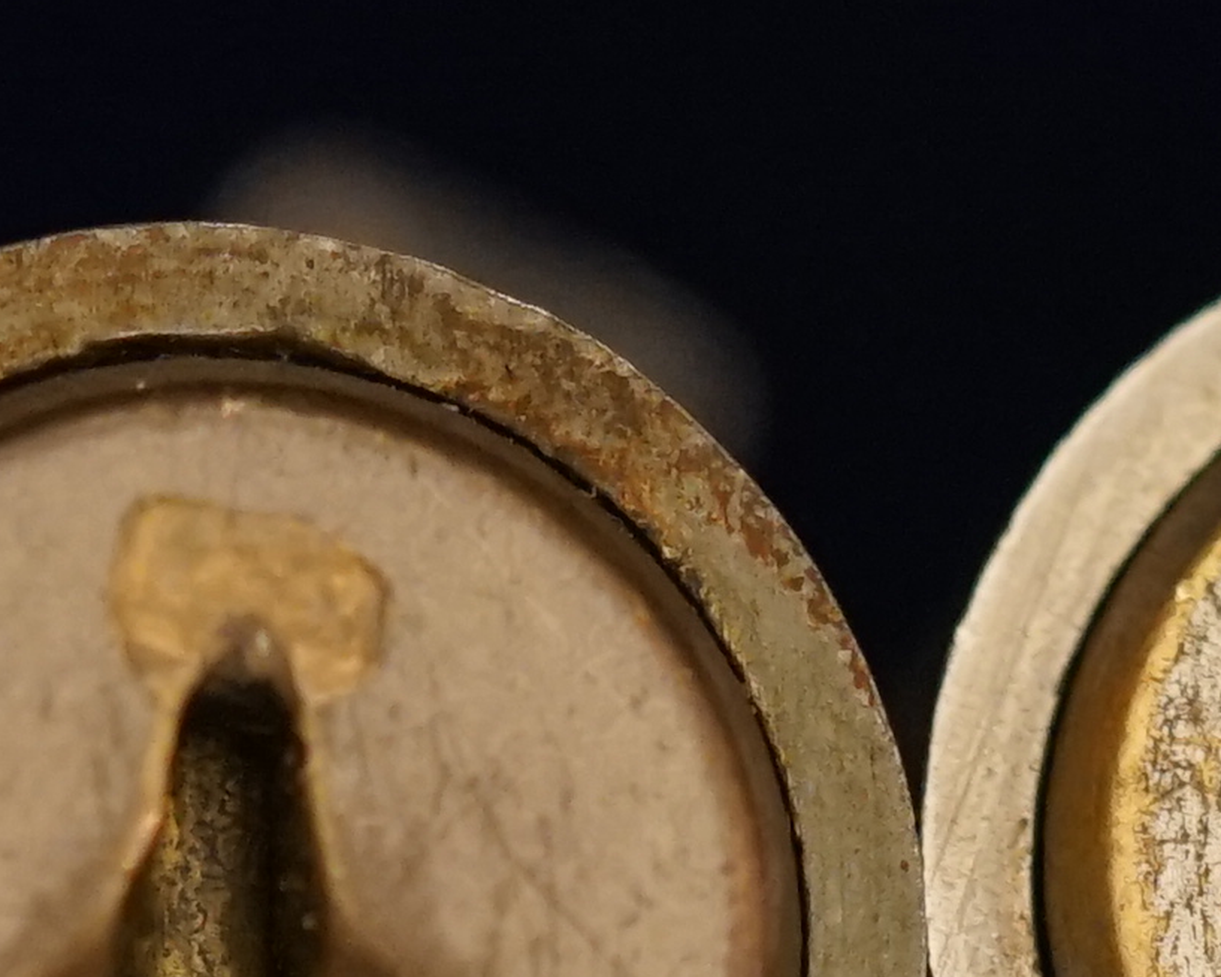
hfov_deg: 3.1
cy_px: 2180
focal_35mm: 620
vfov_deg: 2.5
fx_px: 22410
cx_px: 52
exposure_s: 1/100
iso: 1600
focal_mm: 90
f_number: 3.2
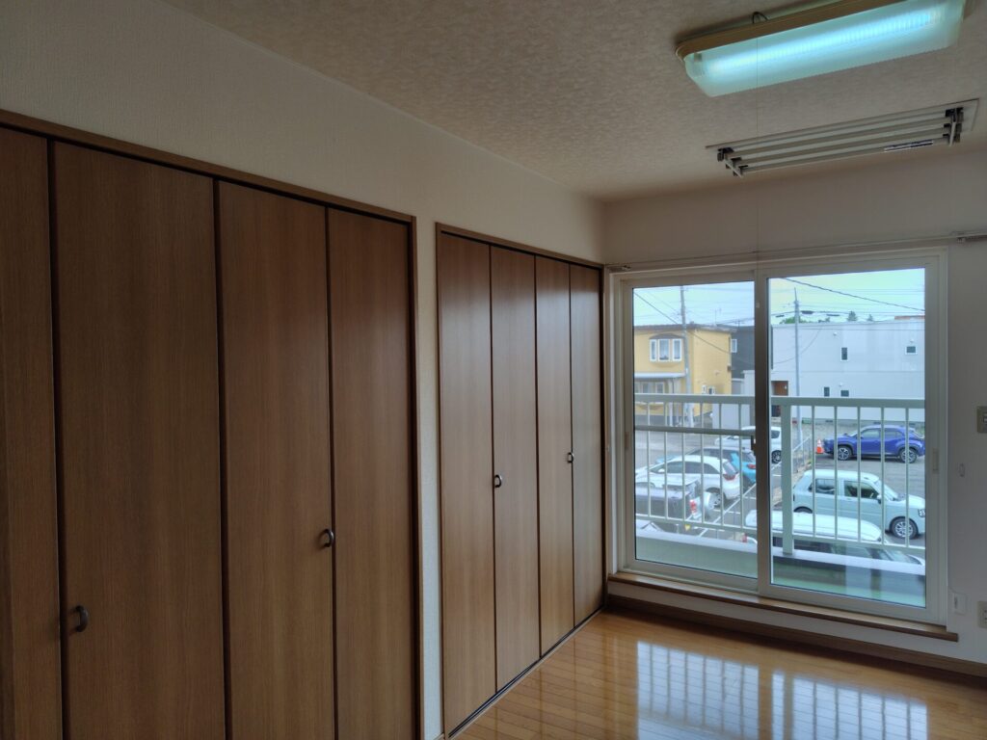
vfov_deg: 58.9
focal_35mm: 23
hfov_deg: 73.9
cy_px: 370
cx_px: 494
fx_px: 656
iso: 50
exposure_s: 1/100
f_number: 1.9
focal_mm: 5.6
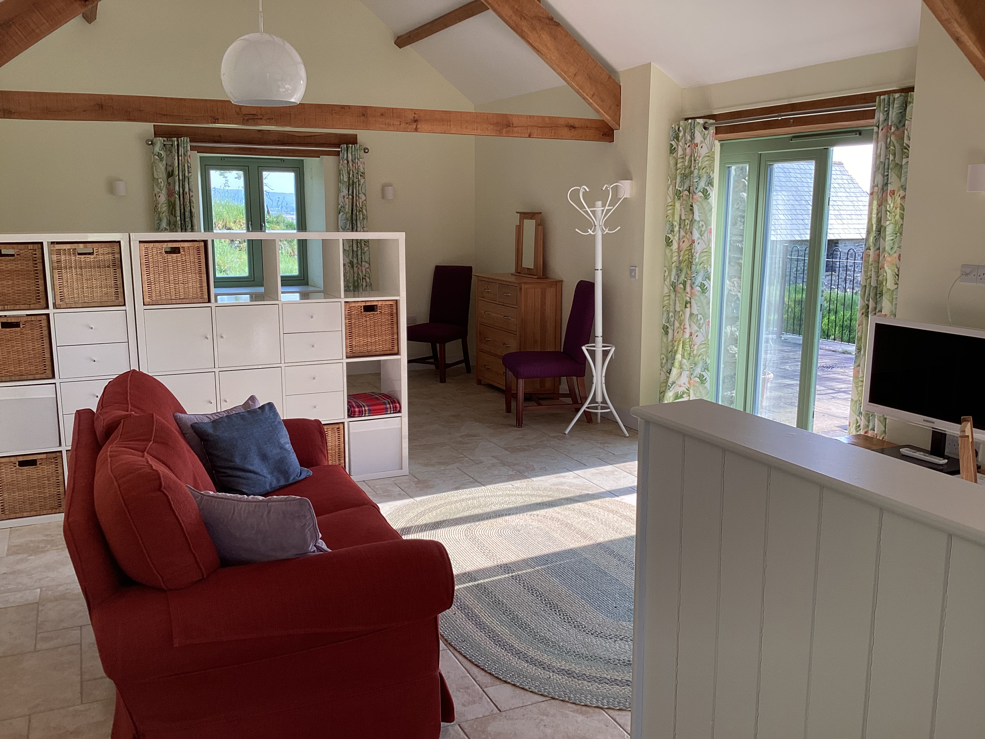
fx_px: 882
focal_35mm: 31
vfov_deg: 45.4
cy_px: 370
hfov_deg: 58.4
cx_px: 492
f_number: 2.4
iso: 25
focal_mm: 3.3
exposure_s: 1/100
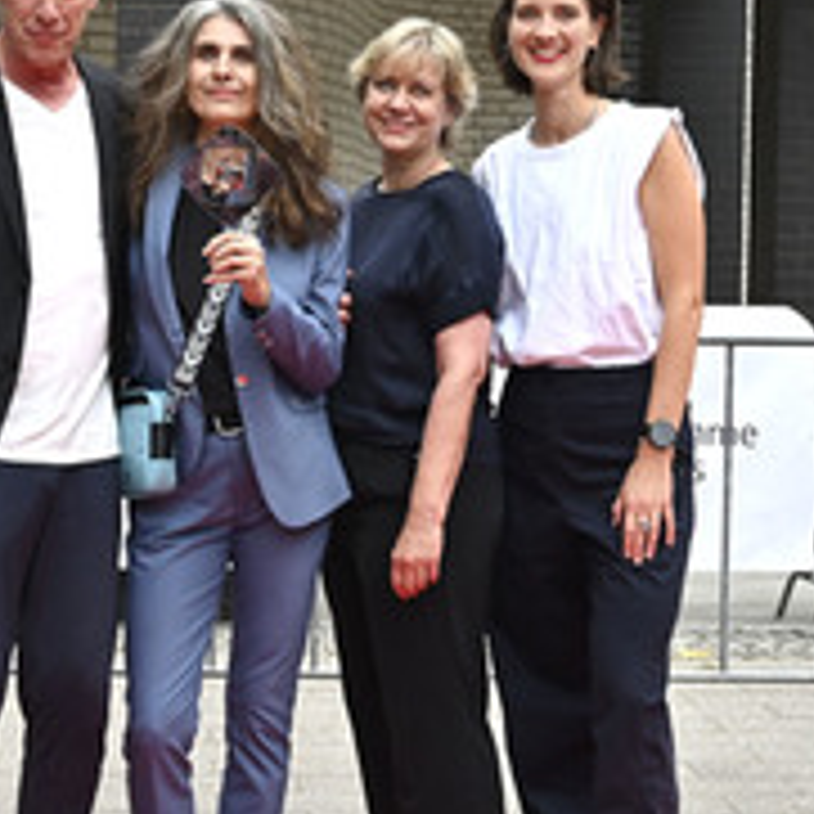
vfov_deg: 24.3
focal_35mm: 71
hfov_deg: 23.8
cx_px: 137
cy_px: 468
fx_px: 1891
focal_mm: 33.5
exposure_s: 1/500
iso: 1250
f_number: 5.6
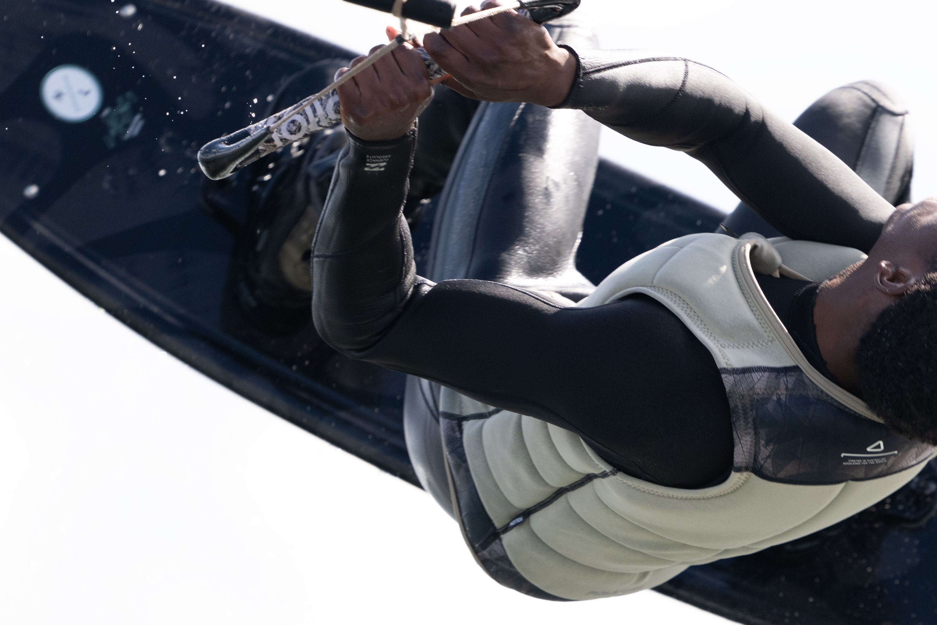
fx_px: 24933
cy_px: 384
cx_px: 1001
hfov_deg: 2.2
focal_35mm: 958
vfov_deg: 1.4
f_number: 4
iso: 320
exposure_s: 1/1600
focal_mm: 400
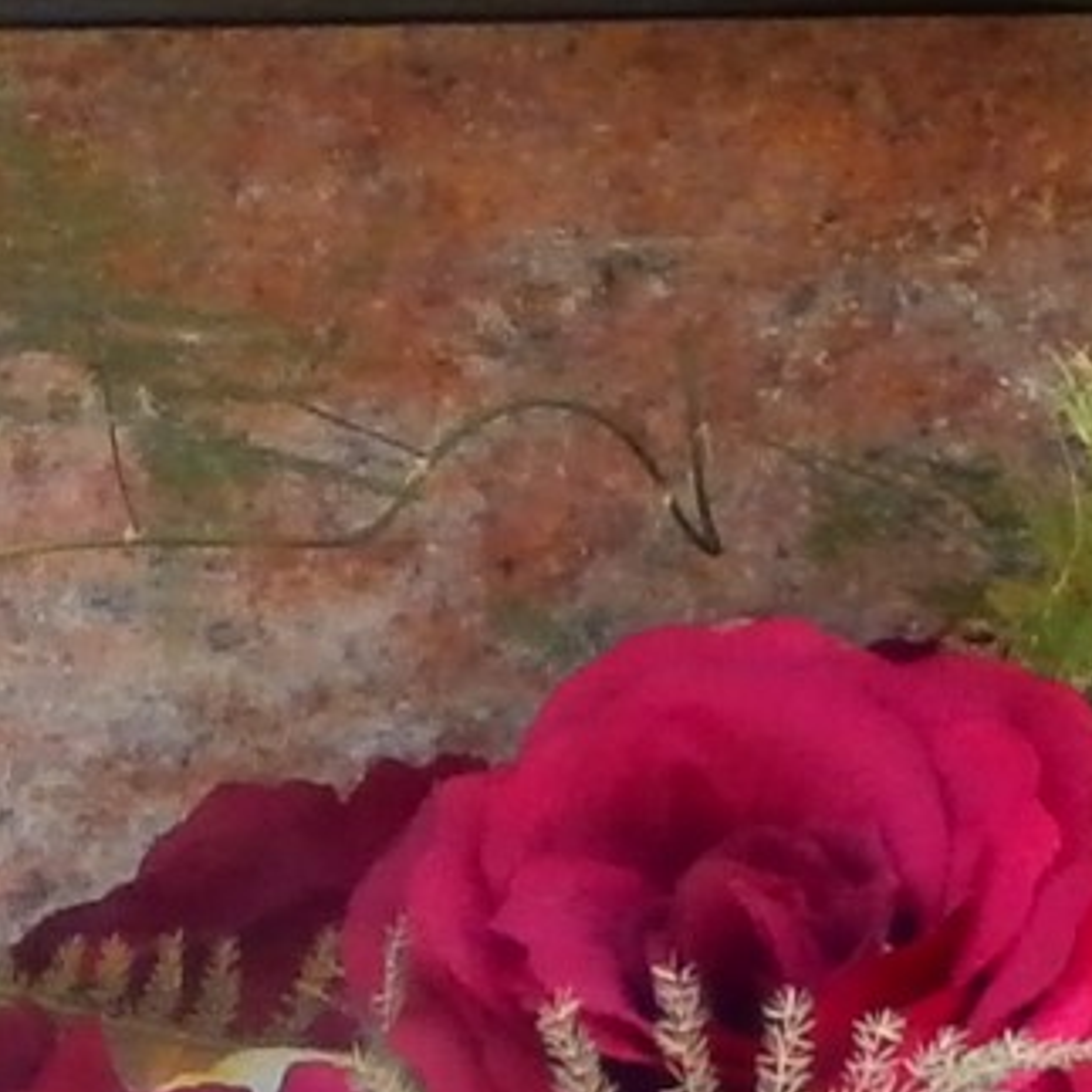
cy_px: -1572
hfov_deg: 3.7
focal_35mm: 467
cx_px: 25
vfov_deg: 3.7
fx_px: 16667
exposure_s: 1/100
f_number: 4.5
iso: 100
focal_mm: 10.11
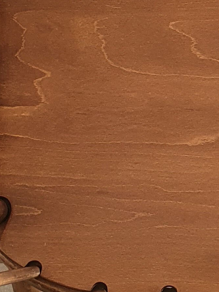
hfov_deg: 12.6
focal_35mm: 117
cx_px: 171
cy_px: 143
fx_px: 987
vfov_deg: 16.8
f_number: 2.4
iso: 125
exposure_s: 1/100
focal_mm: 4.32
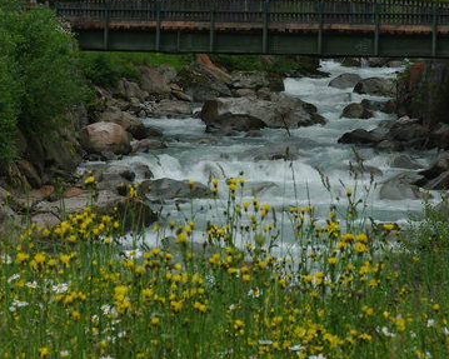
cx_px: 265
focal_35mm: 235
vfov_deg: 6.6
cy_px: 111
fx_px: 3122
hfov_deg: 8.2
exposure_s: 1/20
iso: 100
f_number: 16
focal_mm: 100
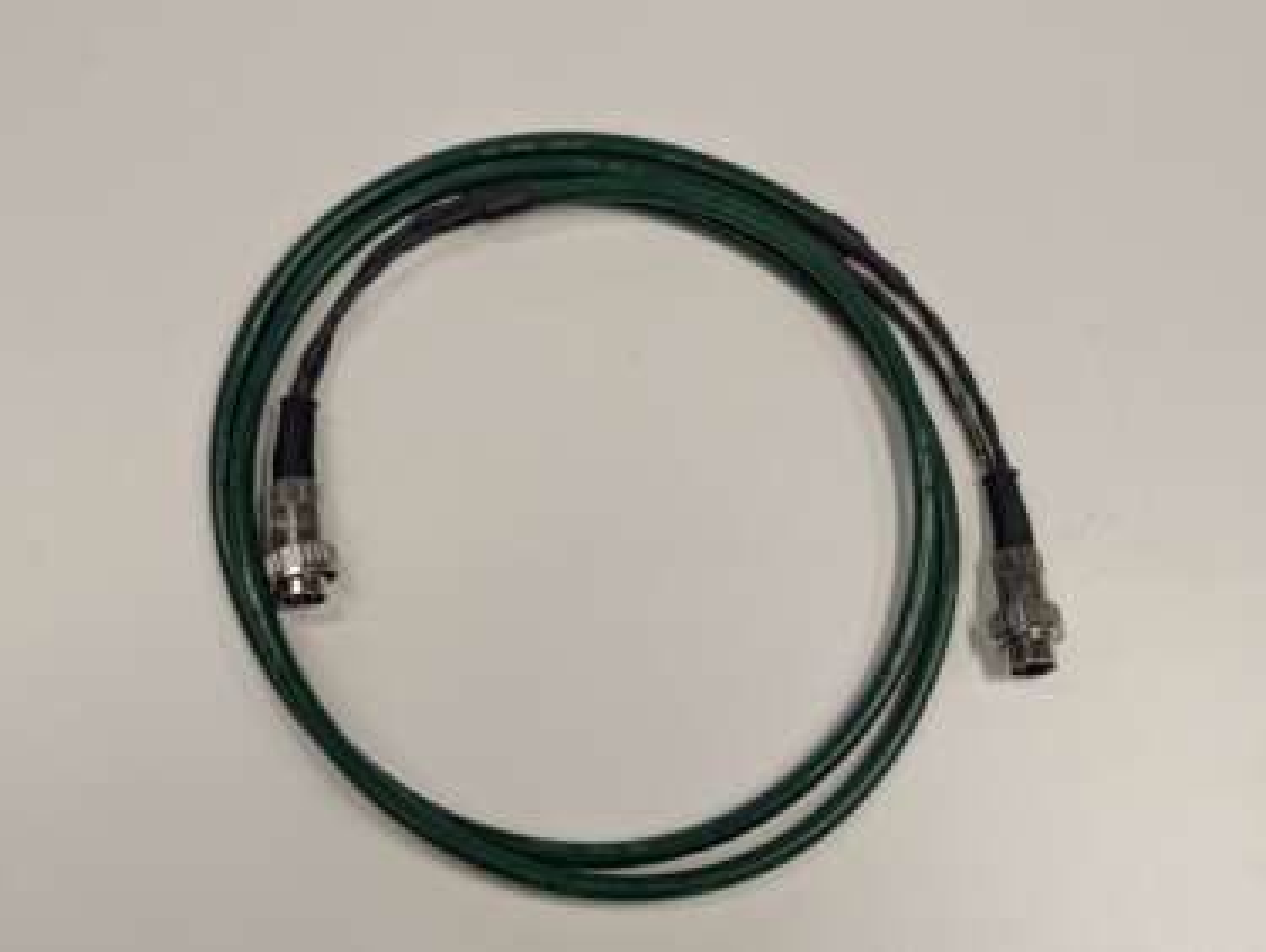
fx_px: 1867
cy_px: 476
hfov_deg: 37.5
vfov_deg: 28.6
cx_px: 633
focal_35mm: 51
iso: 59
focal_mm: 5.43
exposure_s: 1/100
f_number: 1.89
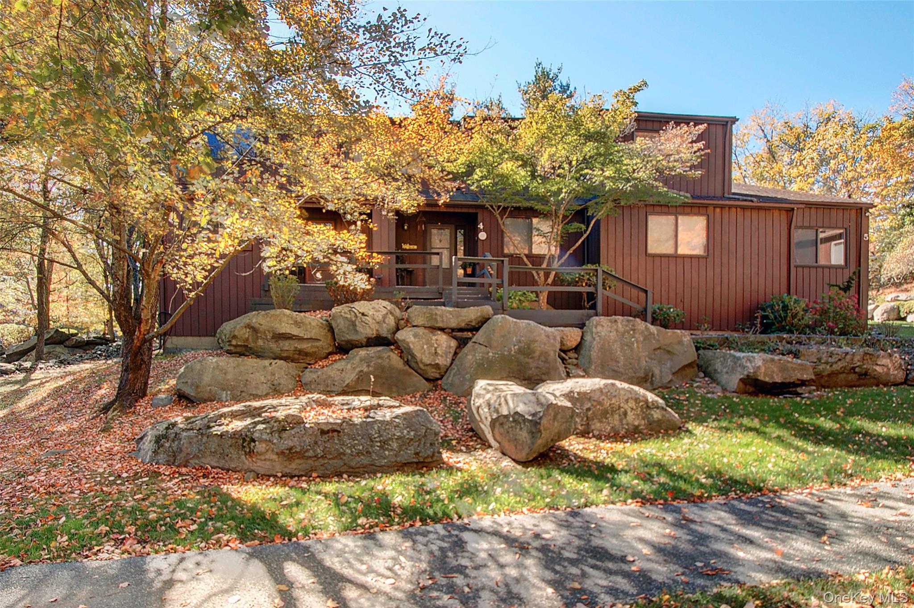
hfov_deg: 100.4
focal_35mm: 15
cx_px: 457
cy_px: 304
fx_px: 380
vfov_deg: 77.2
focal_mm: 10
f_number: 14
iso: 200
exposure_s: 1/10
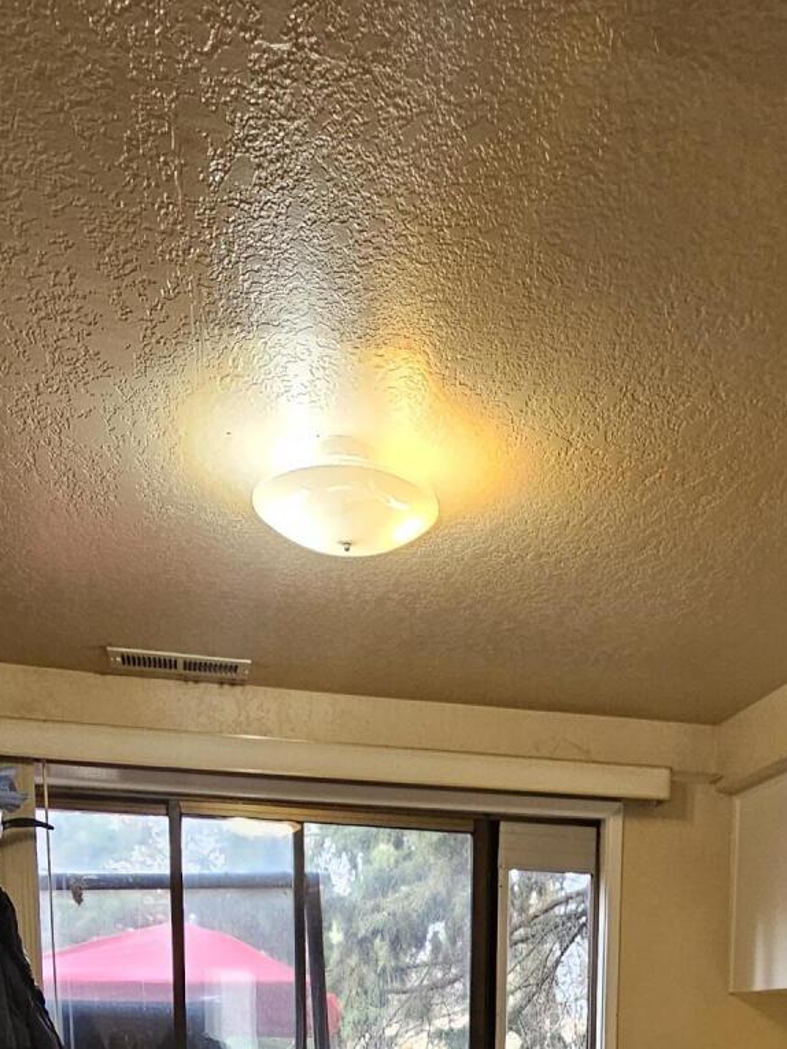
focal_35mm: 34
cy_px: 1238
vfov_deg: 39.8
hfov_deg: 41.4
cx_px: 503
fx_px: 1030
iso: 200
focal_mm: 2.2
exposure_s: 1/60
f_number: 2.2
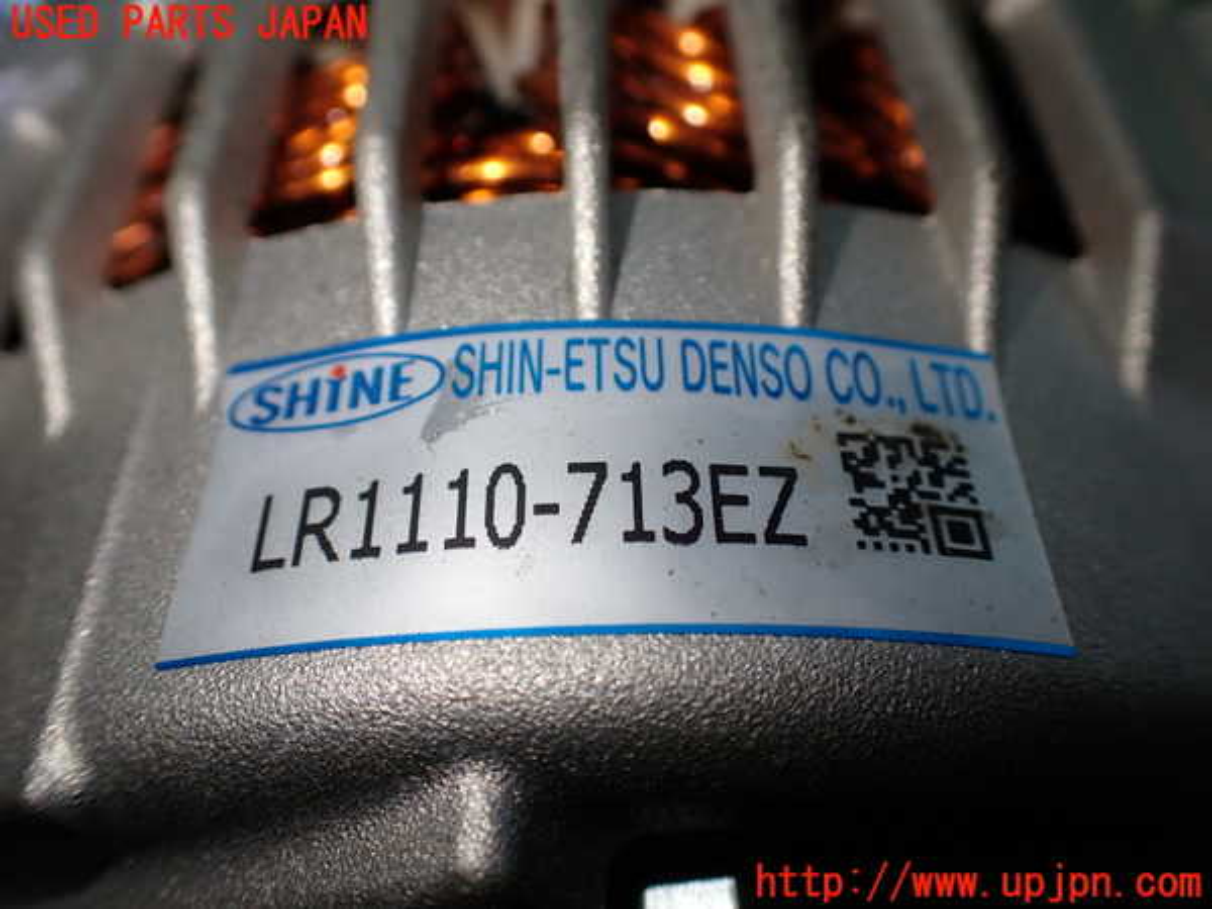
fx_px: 1050
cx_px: 606
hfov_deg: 60.0
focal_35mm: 30
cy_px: 454
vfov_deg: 46.8
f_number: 2.3
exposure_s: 1/125
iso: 100
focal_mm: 5.4
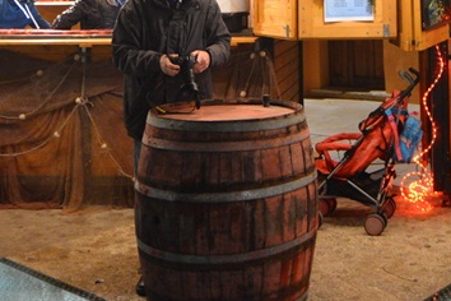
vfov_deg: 20.8
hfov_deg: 31.9
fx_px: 764
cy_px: -58
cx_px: 371
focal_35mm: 61
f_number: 4
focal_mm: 24
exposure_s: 1/30
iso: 3200
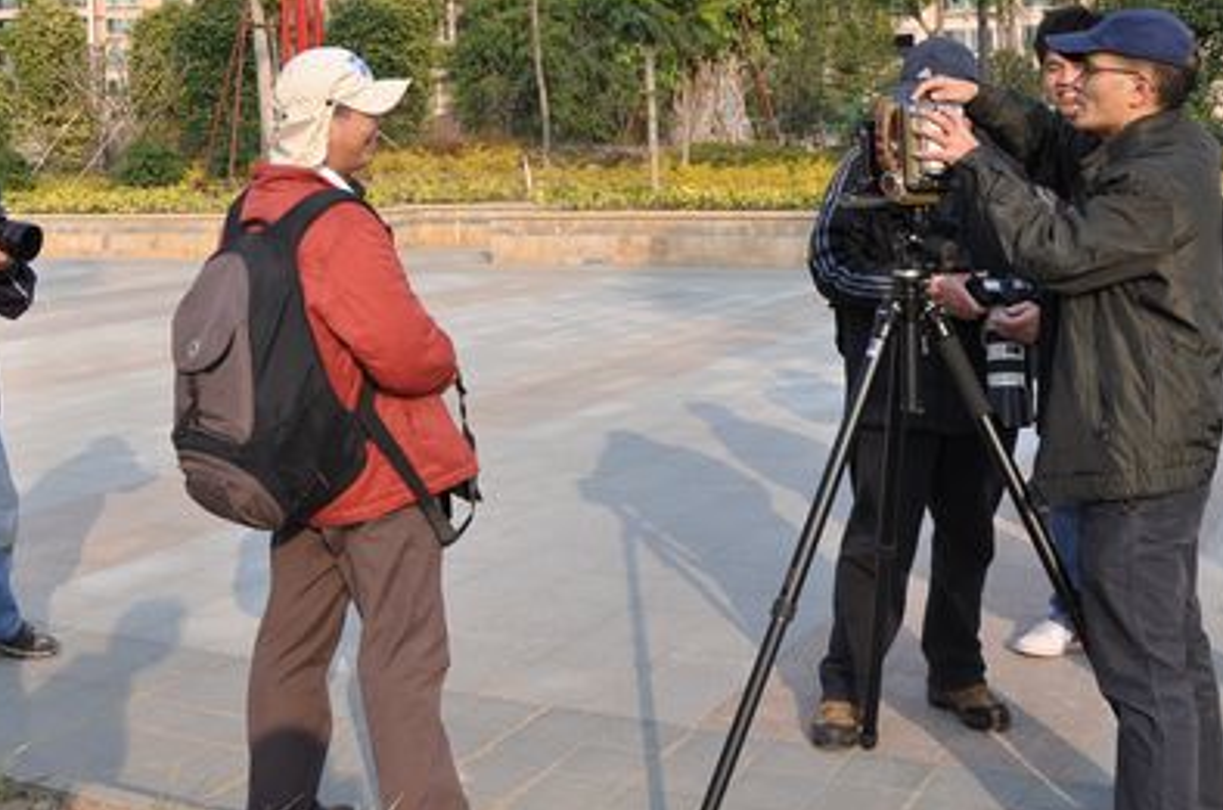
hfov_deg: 40.9
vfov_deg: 27.5
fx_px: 1627
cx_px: 472
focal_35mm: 48
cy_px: 196
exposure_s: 1/200
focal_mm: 18
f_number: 7.1
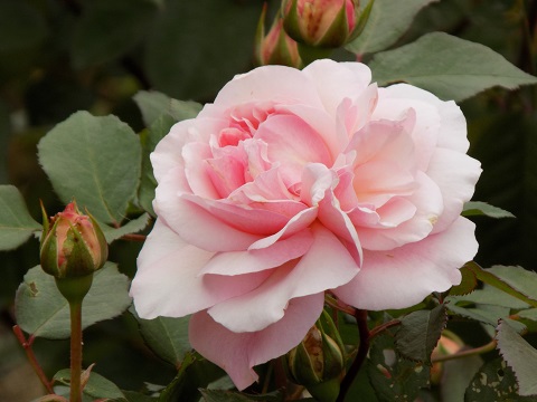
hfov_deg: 3.4
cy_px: 201
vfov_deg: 2.5
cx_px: 268
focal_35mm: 585
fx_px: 9075
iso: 80
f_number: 5.9
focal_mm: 104
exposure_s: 1/125
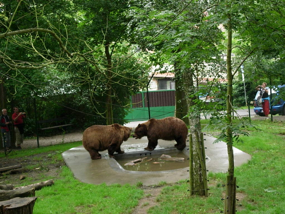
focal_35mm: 113
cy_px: 107
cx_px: 142
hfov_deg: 17.4
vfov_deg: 13.1
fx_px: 930
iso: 200
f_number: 4.9
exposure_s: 1/80.6
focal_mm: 23.4
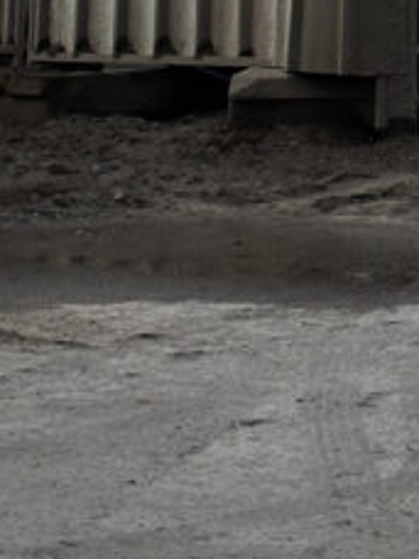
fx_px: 3486
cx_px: 860
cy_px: -628
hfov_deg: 6.6
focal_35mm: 216
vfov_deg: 8.6
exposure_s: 1/2890
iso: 64
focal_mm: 6.86
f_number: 1.78
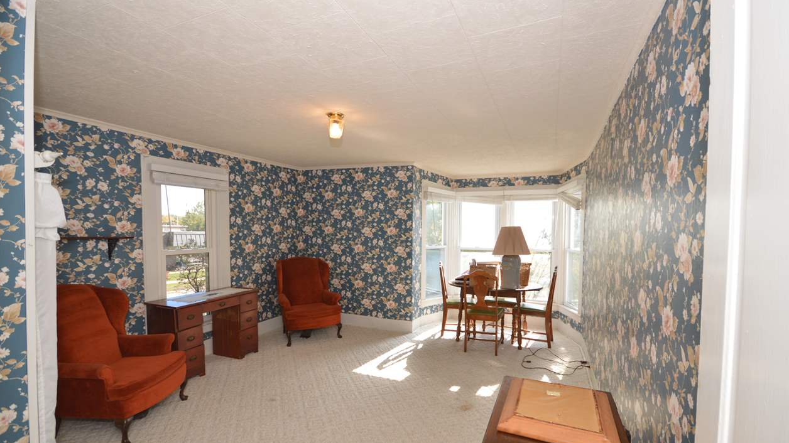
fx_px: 335
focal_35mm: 16
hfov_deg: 99.4
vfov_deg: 66.9
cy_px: 246
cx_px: 397
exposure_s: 1/125
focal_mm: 10
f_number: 5.6
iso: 280
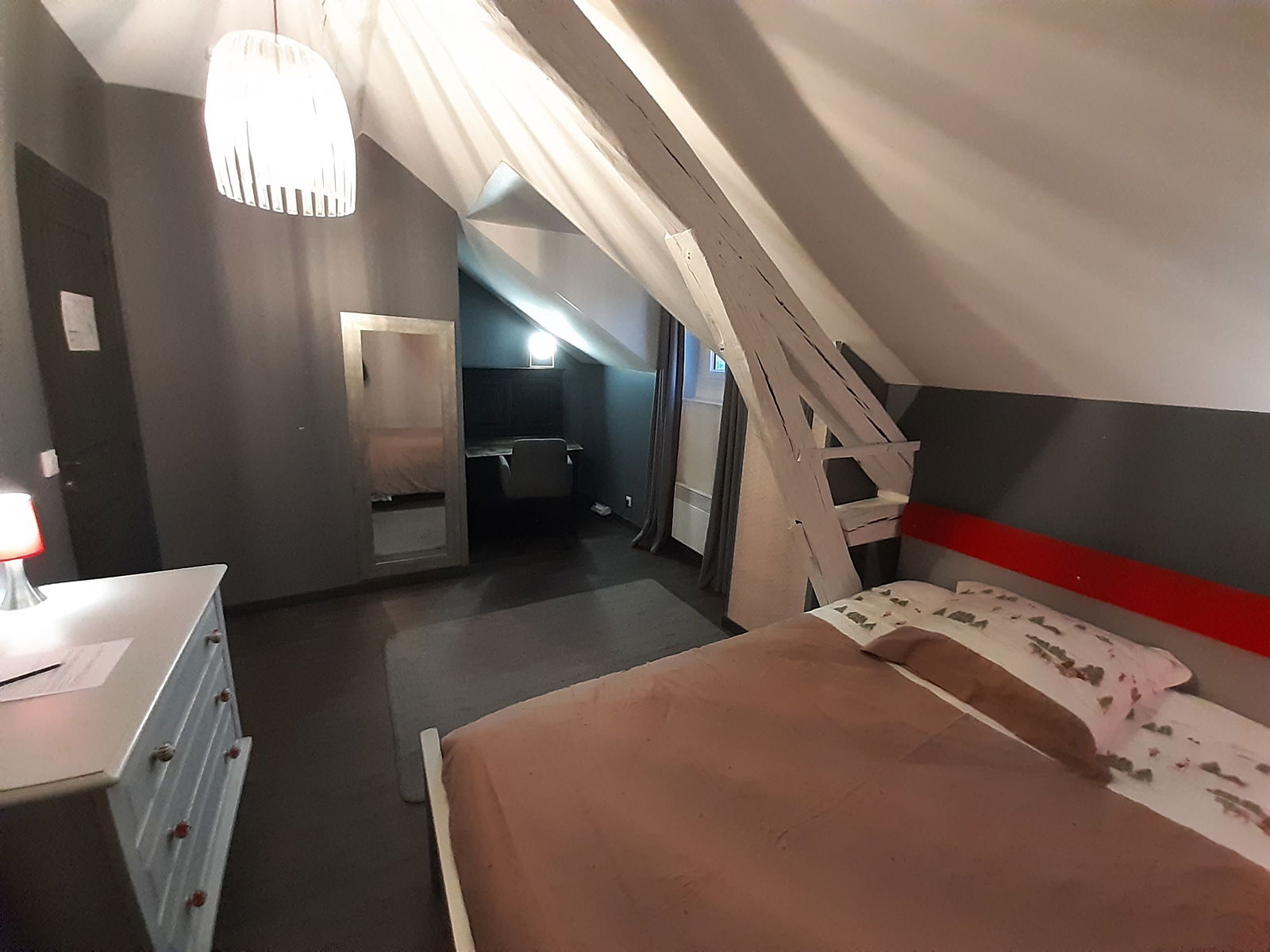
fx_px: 477
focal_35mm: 13
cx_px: 635
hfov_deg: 106.2
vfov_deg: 89.9
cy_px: 476
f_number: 2.2
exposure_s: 1/25
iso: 500
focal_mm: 1.13
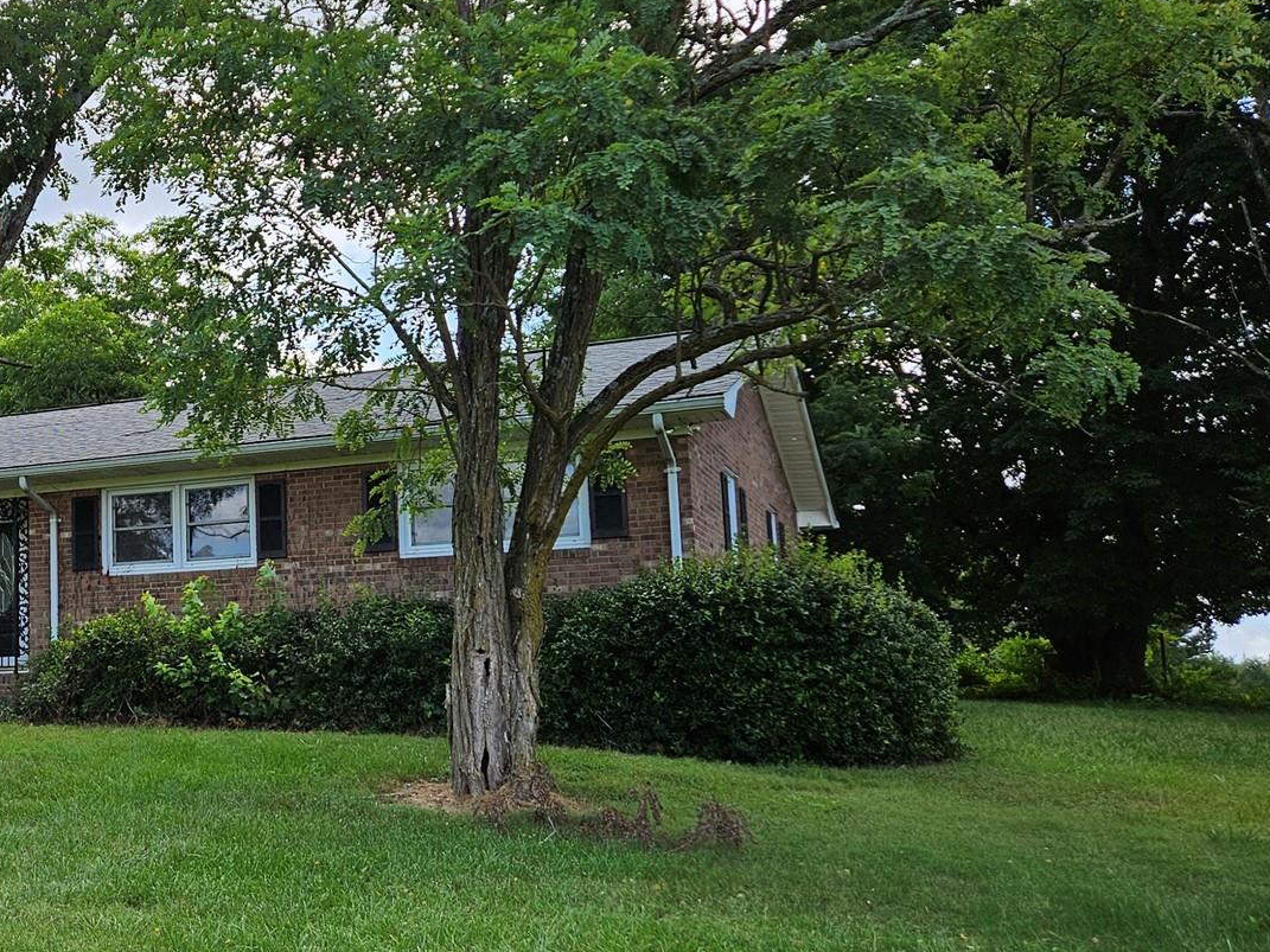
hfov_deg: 40.0
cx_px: 143
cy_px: 498
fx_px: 1614
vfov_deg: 32.9
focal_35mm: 44
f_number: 1.8
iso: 25
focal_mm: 5.4
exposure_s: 1/978
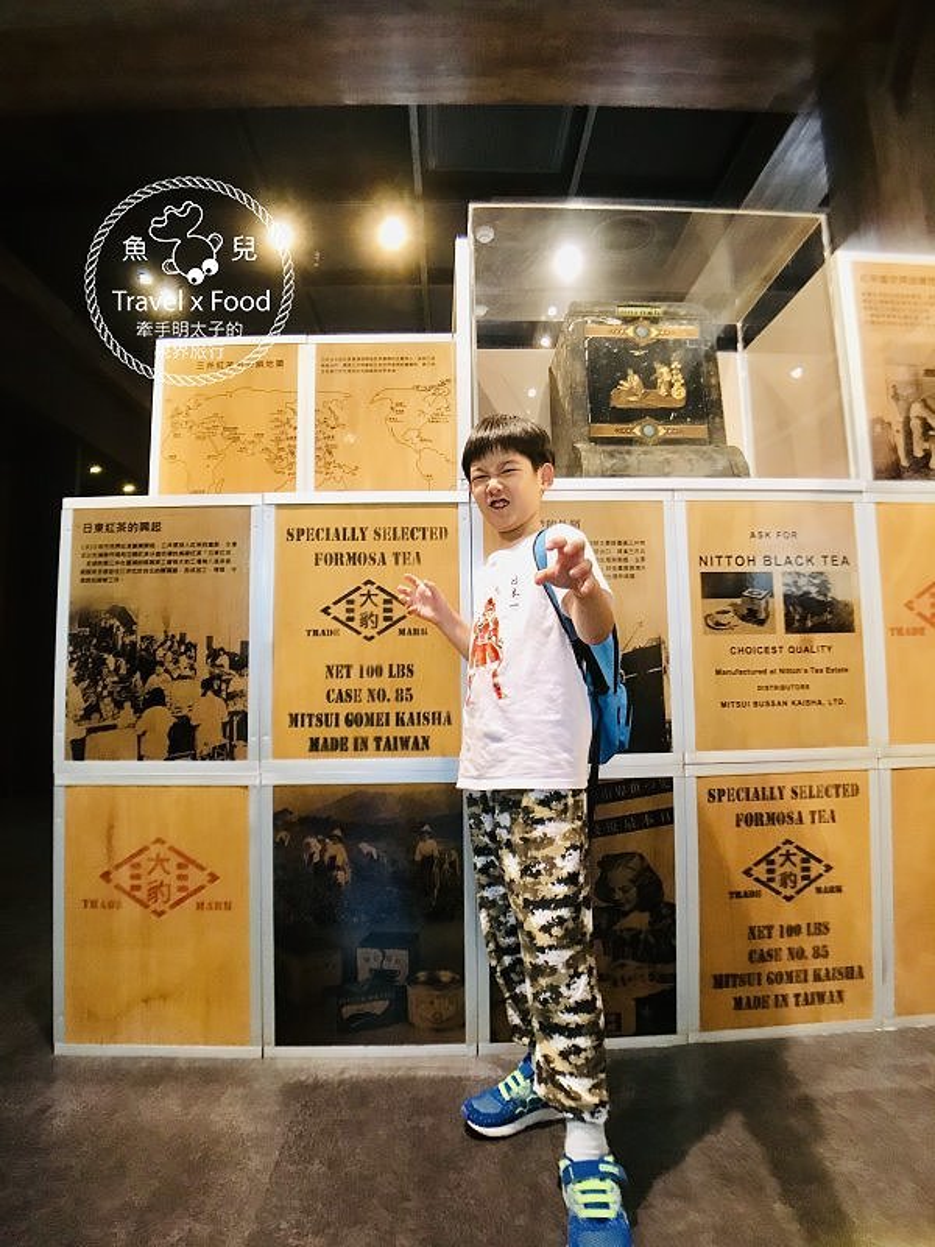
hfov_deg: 49.7
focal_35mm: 28
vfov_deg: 63.4
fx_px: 1008
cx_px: 468
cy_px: 624
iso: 64
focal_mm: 3.99
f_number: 1.8
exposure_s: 1/15
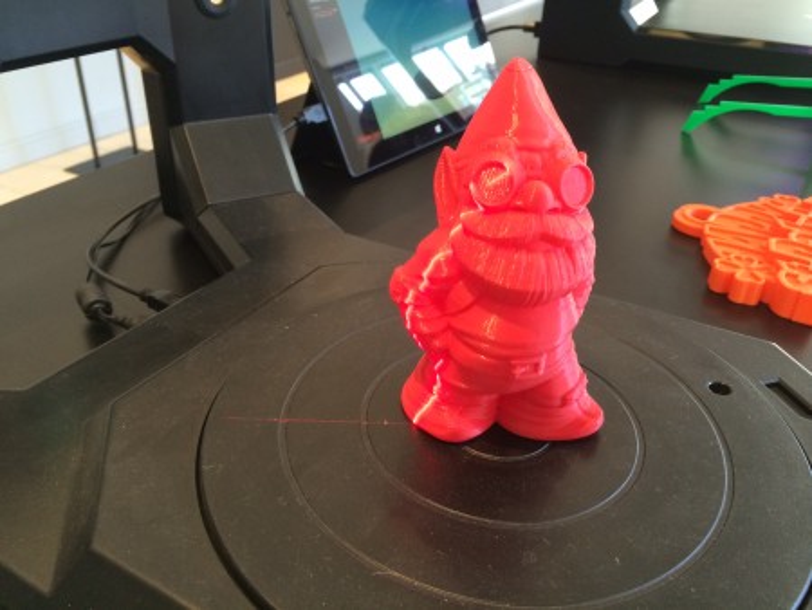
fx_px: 704
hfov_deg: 59.9
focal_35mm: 30
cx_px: 406
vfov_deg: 46.8
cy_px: 305
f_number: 2.2
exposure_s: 1/30
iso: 100
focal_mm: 4.12
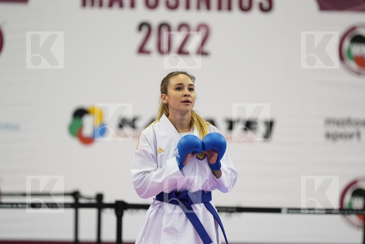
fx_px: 3041
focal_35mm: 300
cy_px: 122
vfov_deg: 4.6
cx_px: 182
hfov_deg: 6.9
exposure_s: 1/1000
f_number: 2.8
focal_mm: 200
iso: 3200
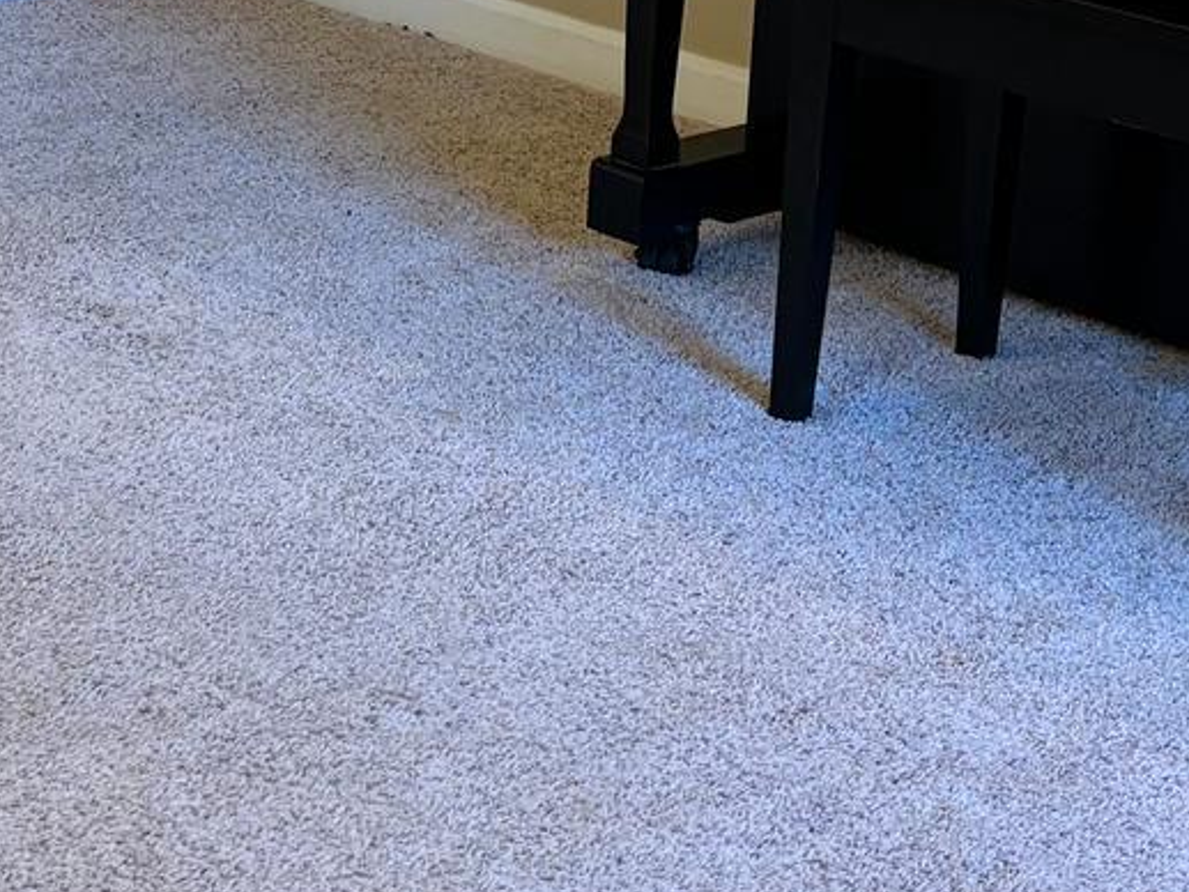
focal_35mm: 103
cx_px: 313
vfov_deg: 13.8
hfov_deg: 19.0
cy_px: -253
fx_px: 3539
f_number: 1.6
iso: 250
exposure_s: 1/60
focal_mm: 5.96
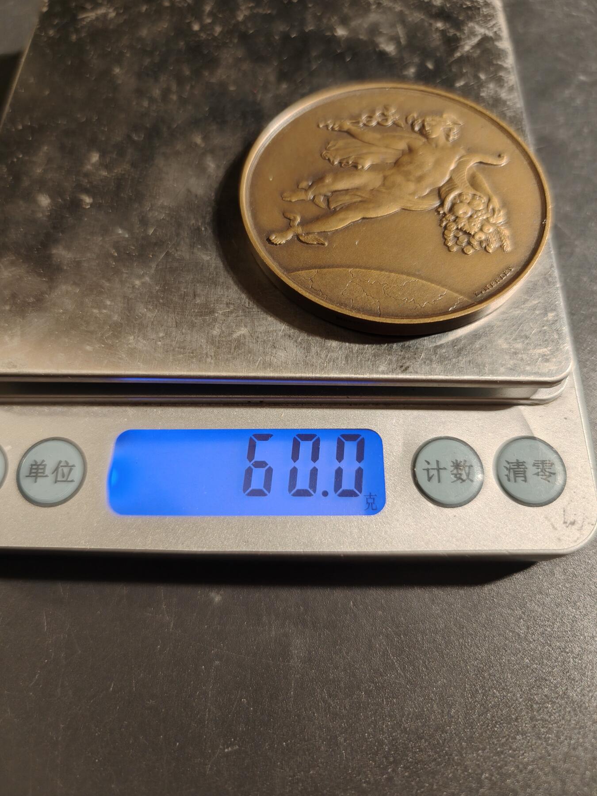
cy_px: 398
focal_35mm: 23
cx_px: 298
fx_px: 529
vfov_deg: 73.9
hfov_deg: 58.9
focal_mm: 6.06
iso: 250
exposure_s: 1/167
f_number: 1.6
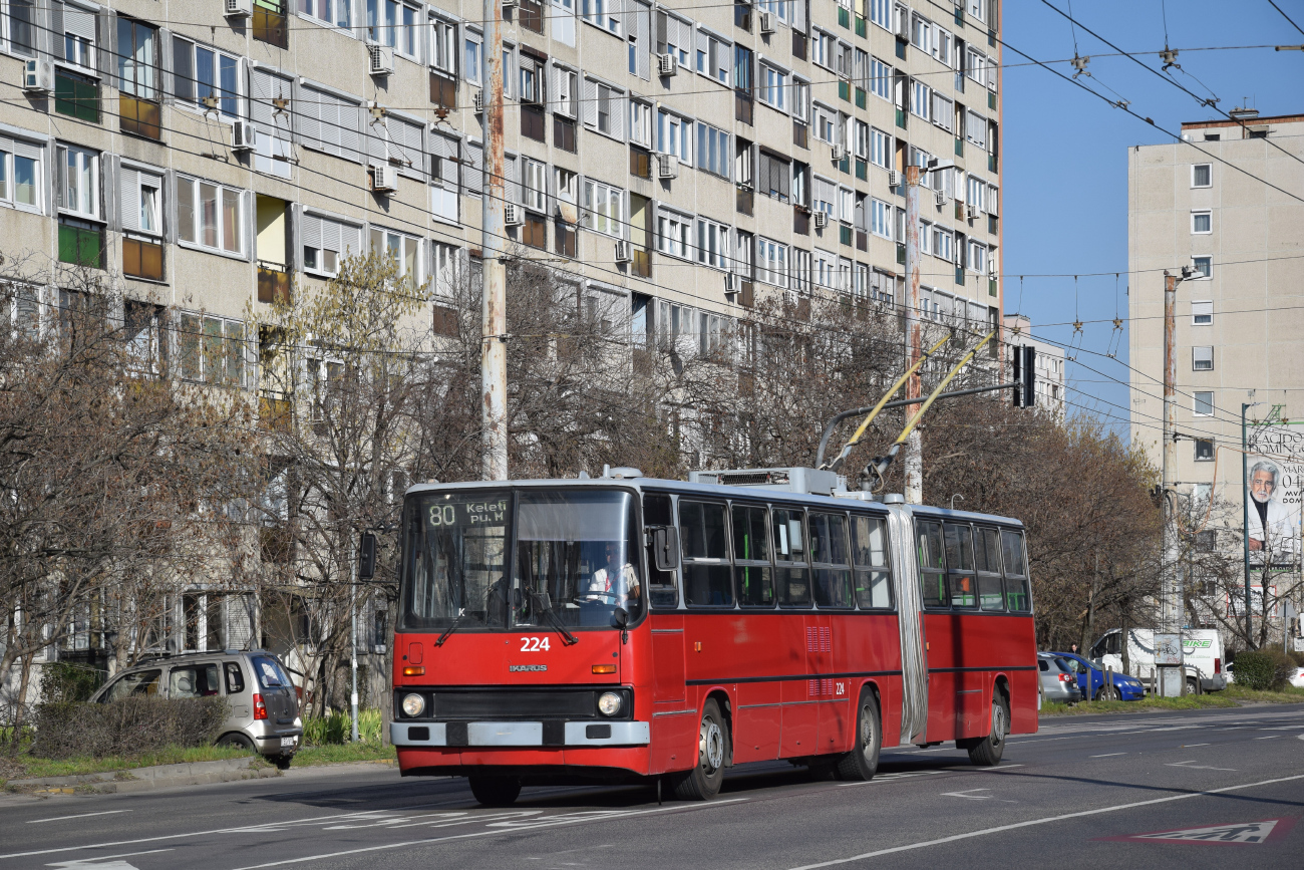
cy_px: 435
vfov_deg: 12.2
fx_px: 4075
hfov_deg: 18.2
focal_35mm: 112
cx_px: 652
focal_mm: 75
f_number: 6.3
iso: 200
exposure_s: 1/1000
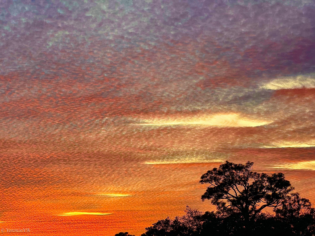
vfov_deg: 12.3
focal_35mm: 120
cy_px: 118
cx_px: 158
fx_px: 1092
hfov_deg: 16.4
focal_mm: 15.66
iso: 200
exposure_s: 1/80
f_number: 2.8
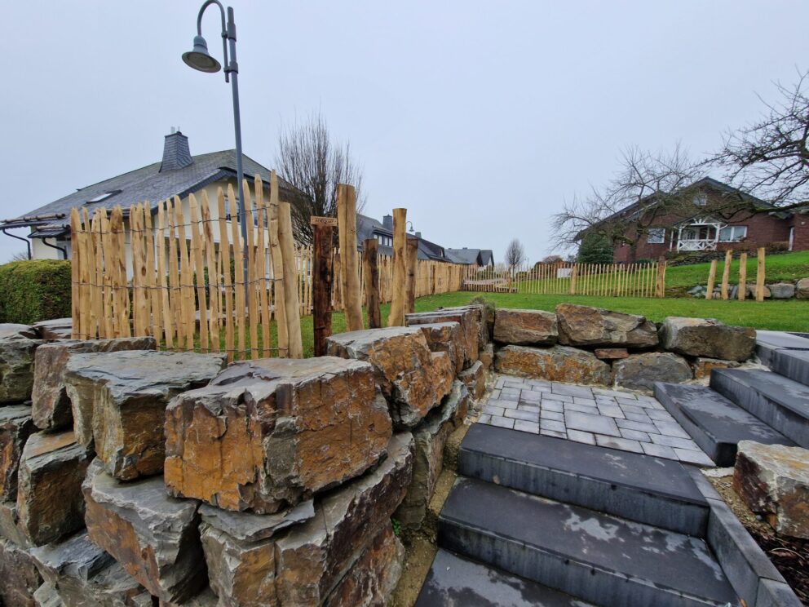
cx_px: 404
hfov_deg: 106.2
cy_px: 304
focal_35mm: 13
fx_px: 304
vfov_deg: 89.9
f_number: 2.2
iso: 50
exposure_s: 1/439
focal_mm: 2.2
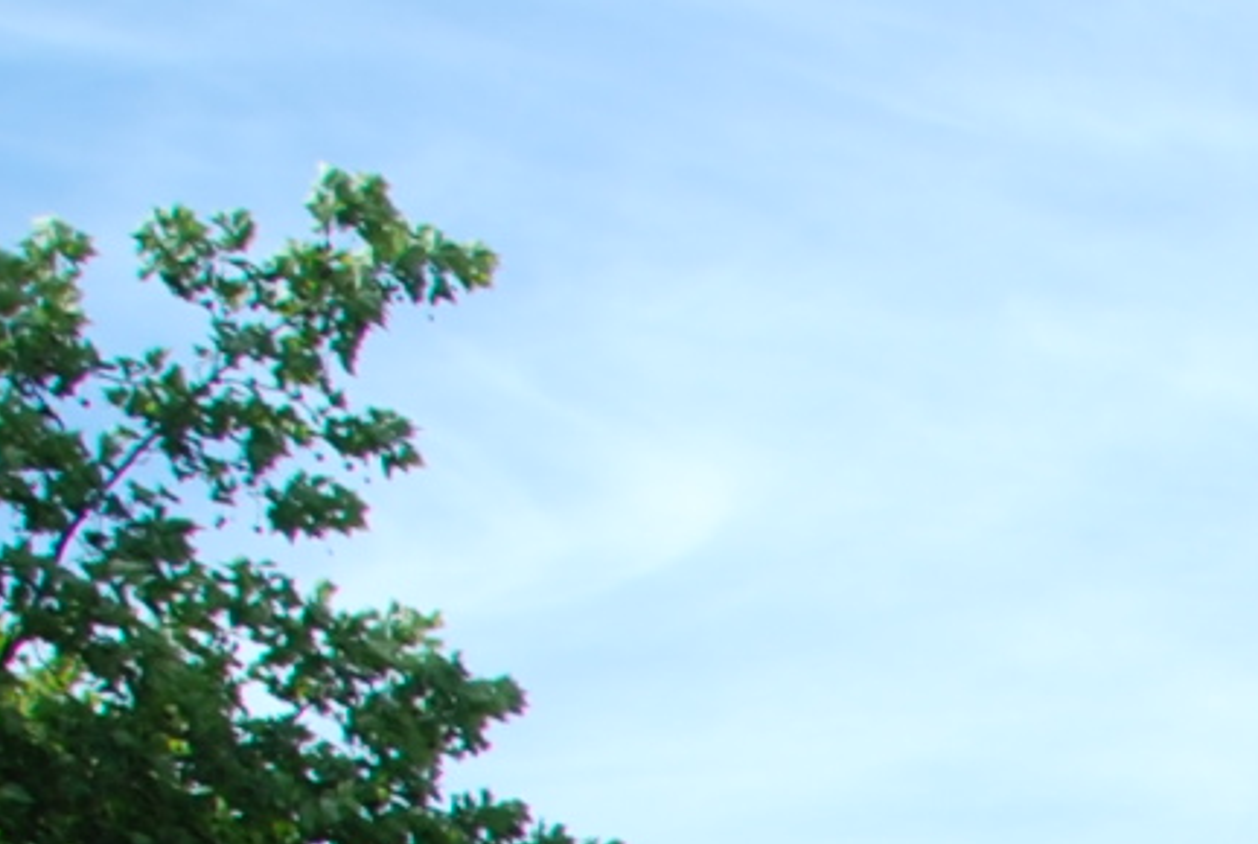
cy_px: 2593
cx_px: 3794
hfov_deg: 9.1
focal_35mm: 181
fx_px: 6338
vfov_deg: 6.8
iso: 100
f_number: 5.6
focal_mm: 18
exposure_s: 1/125
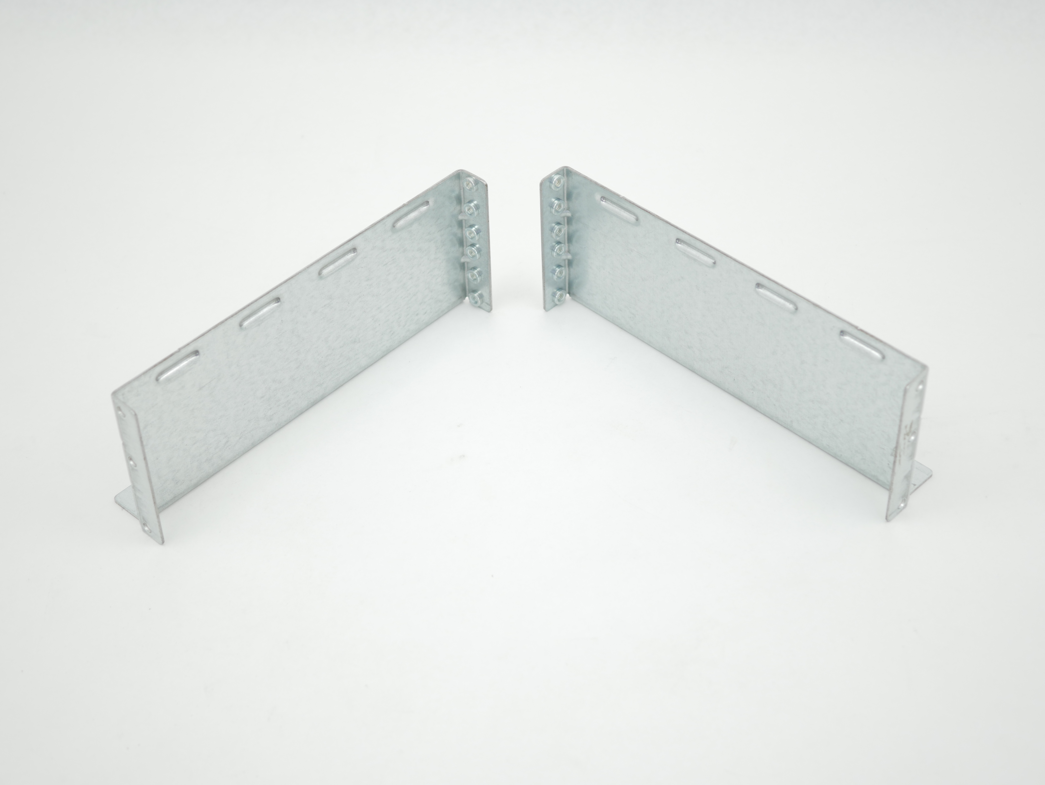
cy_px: 392
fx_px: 1812
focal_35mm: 60
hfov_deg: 32.2
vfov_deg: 24.4
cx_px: 522
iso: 200
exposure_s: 1/125
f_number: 2.8
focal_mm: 30
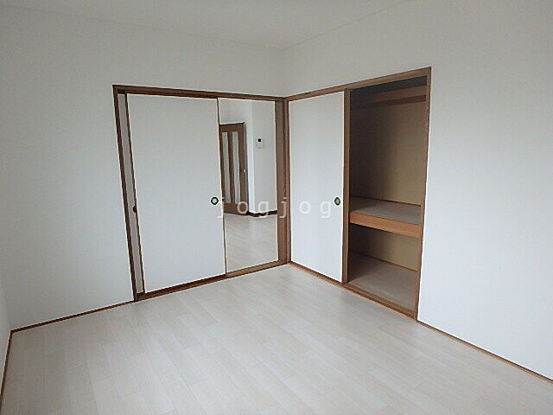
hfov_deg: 79.0
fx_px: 335
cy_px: 208
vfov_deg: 63.4
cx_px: 276
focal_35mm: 21
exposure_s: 1/60
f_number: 3.5
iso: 200
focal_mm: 3.7
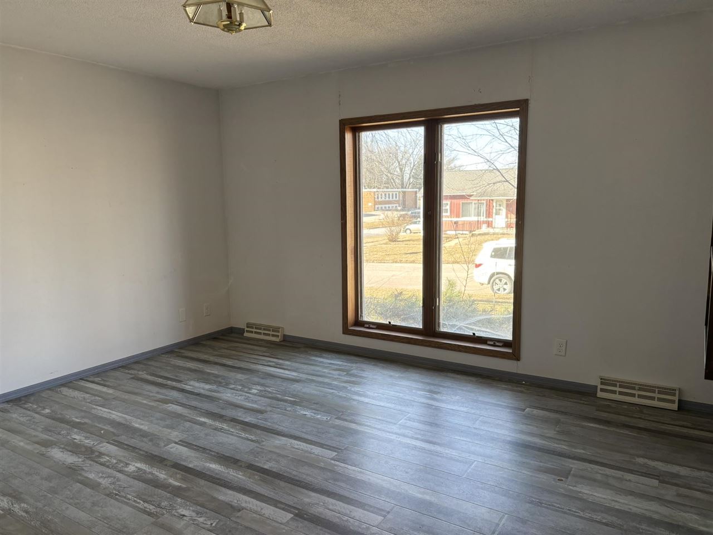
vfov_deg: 53.1
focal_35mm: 26
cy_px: 268
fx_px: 536
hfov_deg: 67.3
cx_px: 356
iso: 80
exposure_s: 1/60
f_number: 1.6
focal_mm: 5.96
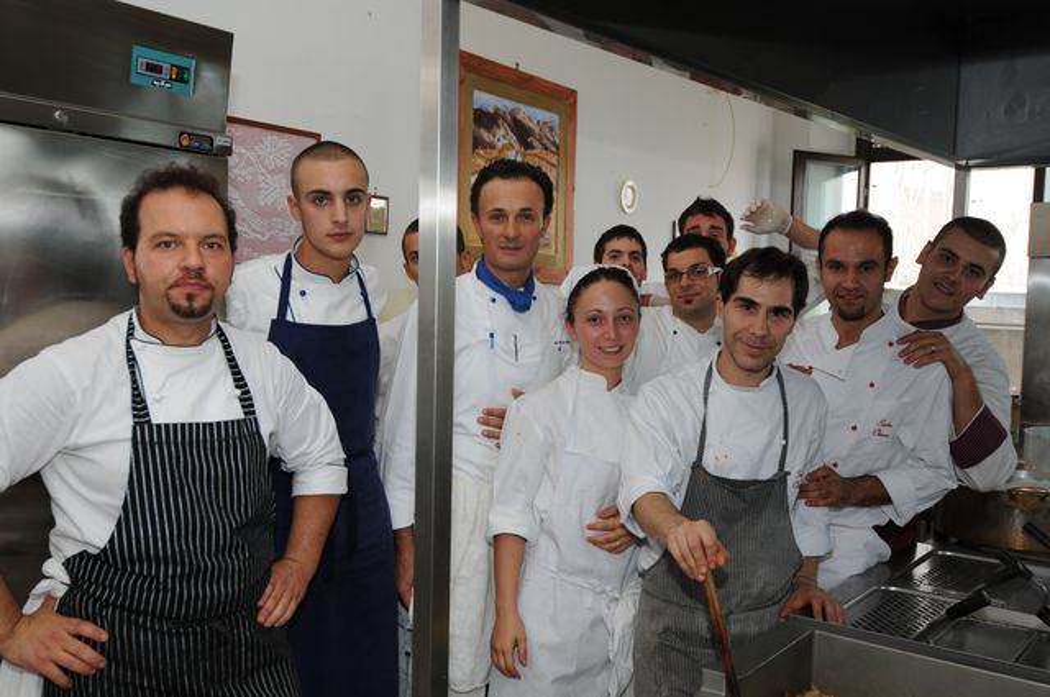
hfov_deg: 53.2
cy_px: 348
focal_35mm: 36
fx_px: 1049
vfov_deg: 36.8
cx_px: 525
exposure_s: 1/60
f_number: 5
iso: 200
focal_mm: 24
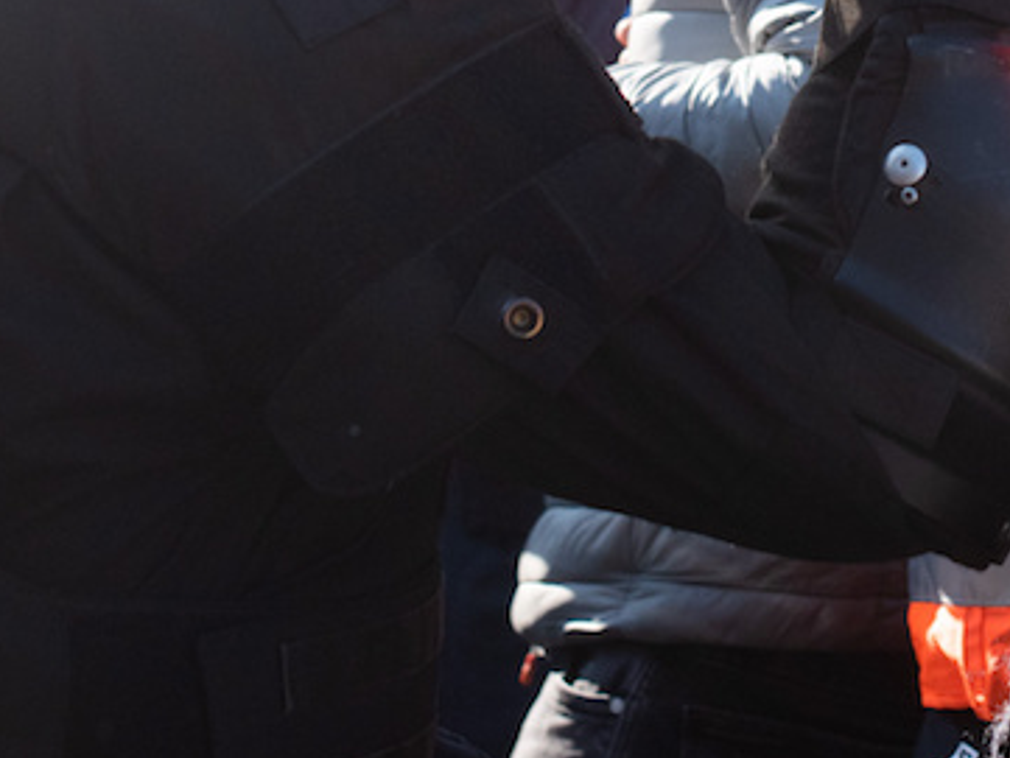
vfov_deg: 12.8
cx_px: 856
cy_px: -234
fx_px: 3269
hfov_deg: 17.4
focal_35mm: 112
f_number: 5
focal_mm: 35
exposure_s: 1/2000
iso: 500
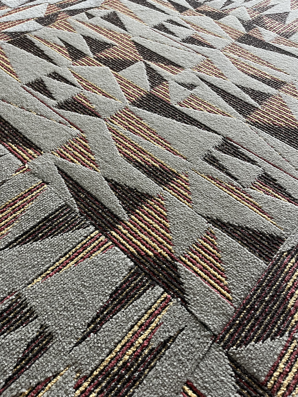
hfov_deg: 53.1
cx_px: 149
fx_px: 298
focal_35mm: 26
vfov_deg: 67.3
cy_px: 198
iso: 160
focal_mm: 5.1
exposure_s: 1/60
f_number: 1.6
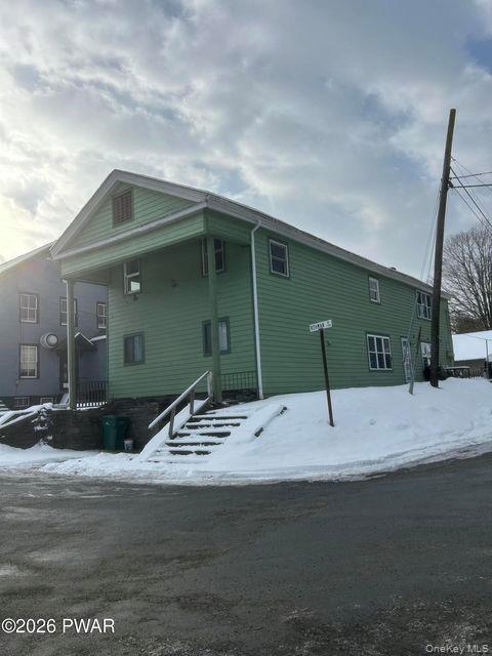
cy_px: 328
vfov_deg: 67.3
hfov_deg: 53.1
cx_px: 246
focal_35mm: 26
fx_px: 493
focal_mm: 5.7
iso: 50
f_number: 1.5
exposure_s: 1/5882
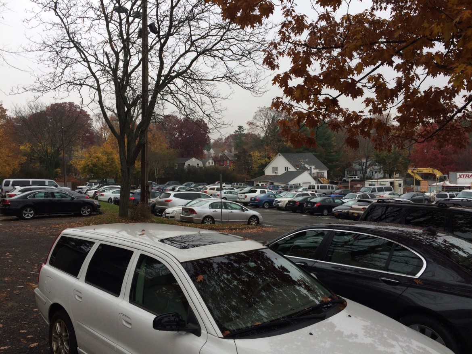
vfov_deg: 48.2
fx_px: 396
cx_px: 236
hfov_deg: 61.6
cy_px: 177
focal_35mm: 29
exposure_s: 1/281
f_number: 2.2
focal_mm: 4.15
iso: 32
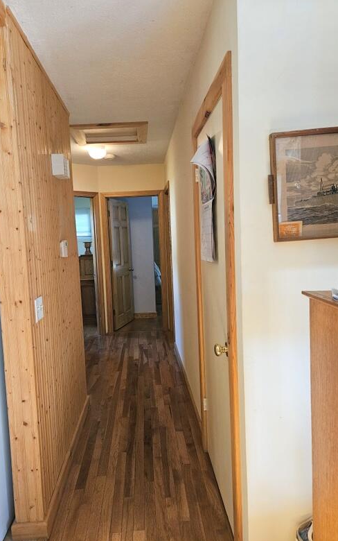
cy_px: 272
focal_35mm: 25
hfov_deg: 49.1
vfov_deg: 72.5
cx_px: 143
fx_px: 368
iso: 400
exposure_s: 1/120
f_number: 1.8
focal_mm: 5.4
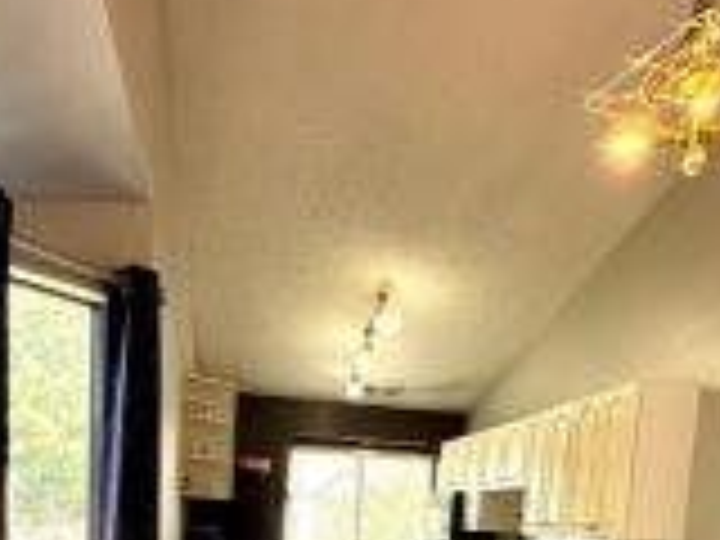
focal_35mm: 35
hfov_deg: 52.6
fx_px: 728
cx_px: 333
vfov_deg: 34.7
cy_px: 603
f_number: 2.2
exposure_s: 1/99
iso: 125
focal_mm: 2.22
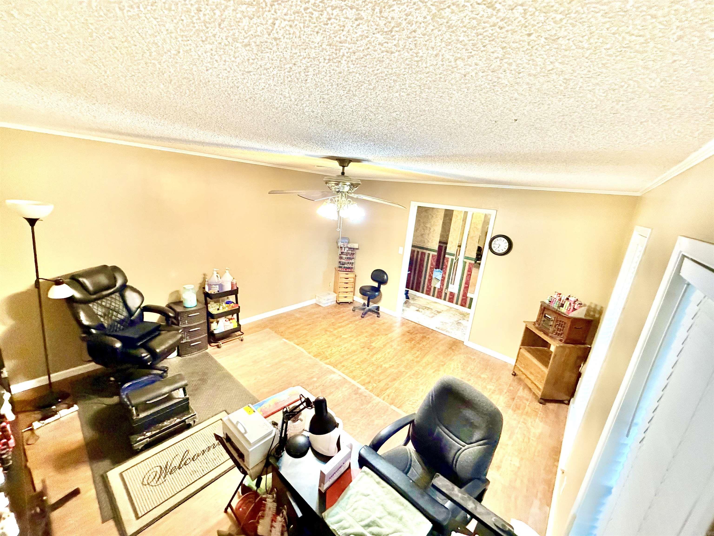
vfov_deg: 85.7
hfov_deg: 102.1
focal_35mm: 14
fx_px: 289
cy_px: 268
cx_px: 357
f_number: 2.2
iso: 640
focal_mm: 2.22
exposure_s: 1/60
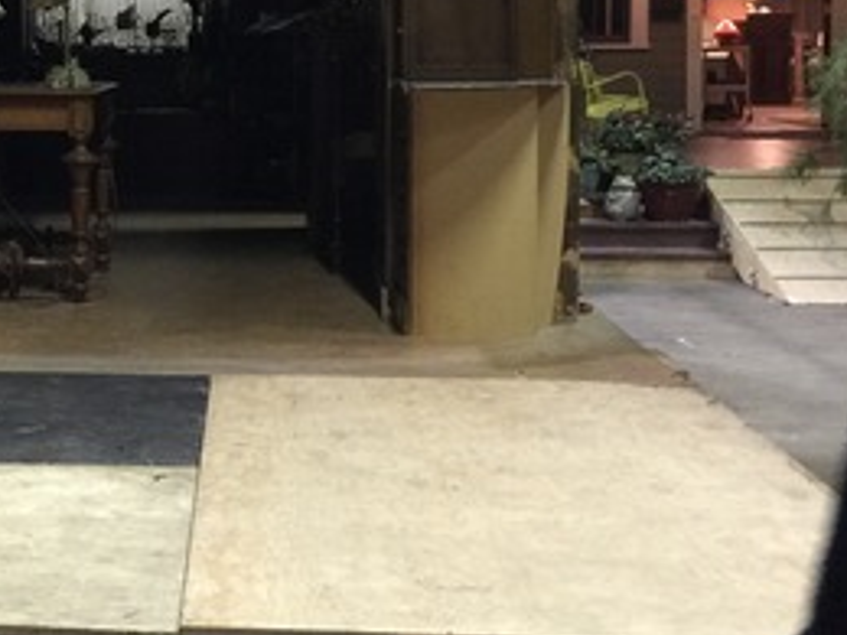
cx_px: -52
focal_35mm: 87
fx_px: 2129
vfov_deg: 16.8
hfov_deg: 21.5
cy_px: 129
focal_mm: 4.15
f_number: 2.2
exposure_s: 1/4
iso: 80
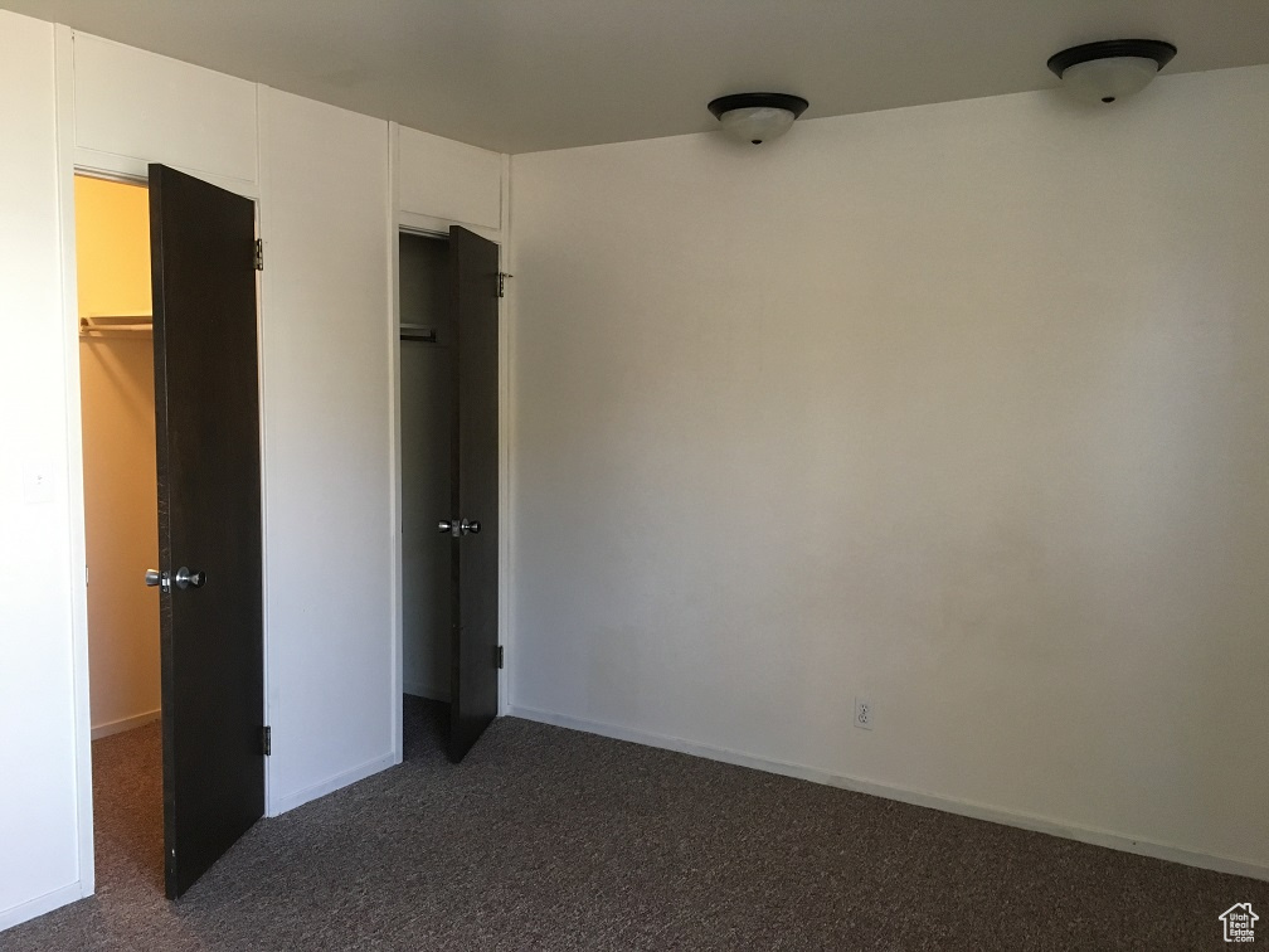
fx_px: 1063
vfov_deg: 48.2
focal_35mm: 29
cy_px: 476
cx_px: 634
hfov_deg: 61.7
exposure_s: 1/30
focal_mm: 4.15
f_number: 2.2
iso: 160
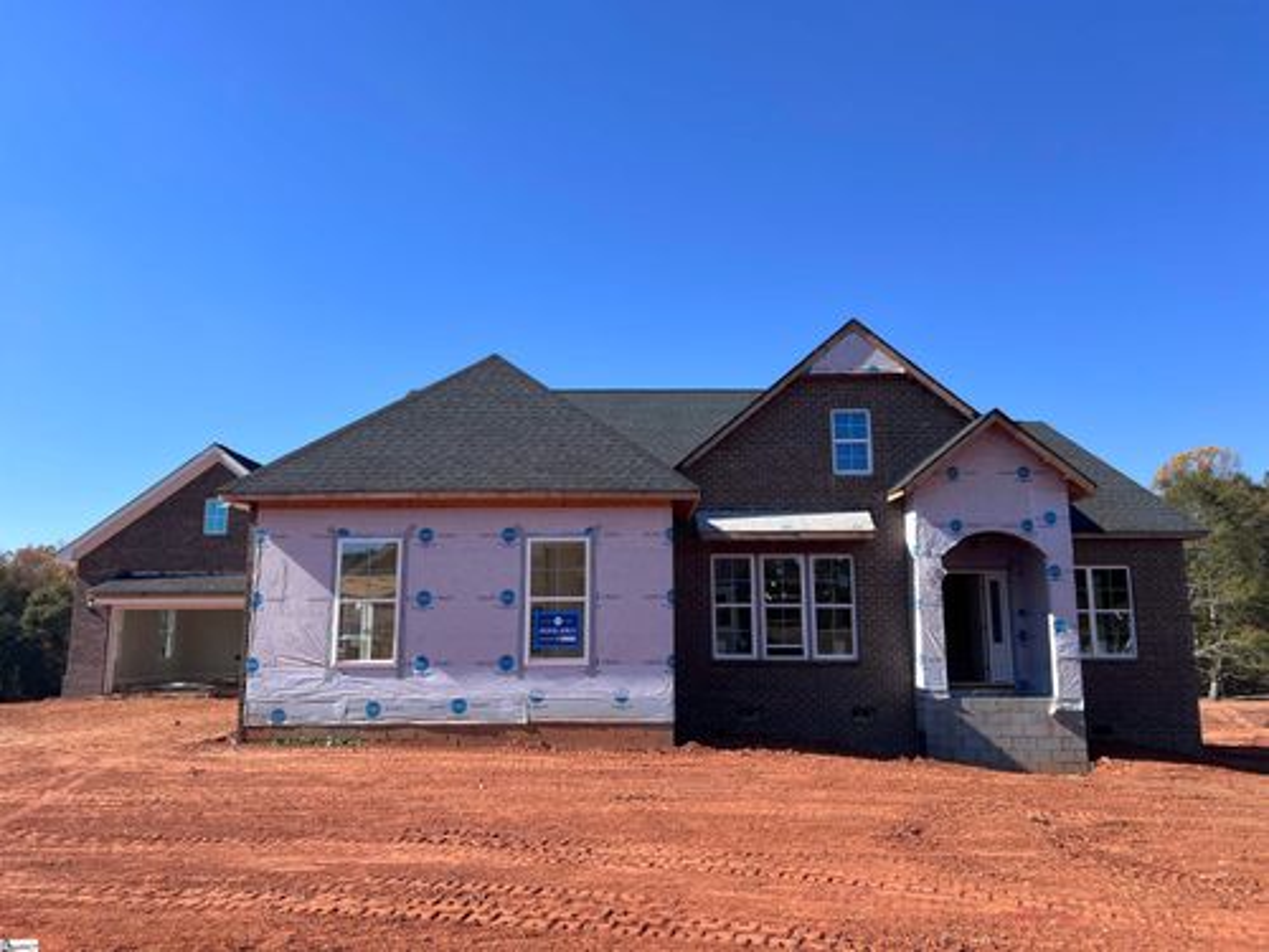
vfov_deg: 53.1
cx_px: 634
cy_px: 476
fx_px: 953
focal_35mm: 26
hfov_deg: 67.3
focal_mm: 5.7
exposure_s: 1/3165
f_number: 1.5
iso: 50
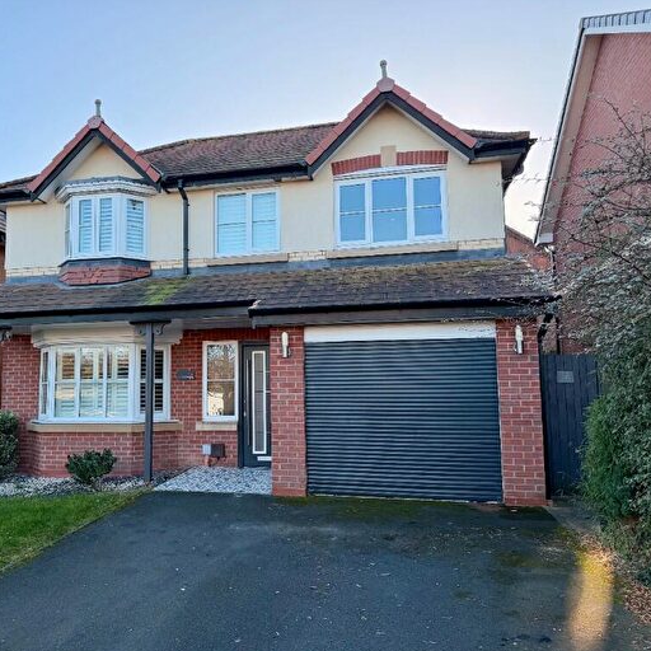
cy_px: 331
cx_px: 234
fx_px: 617
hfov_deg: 54.8
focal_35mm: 29
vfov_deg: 55.6
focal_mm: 6.76
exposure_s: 1/955
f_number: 1.78
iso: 100
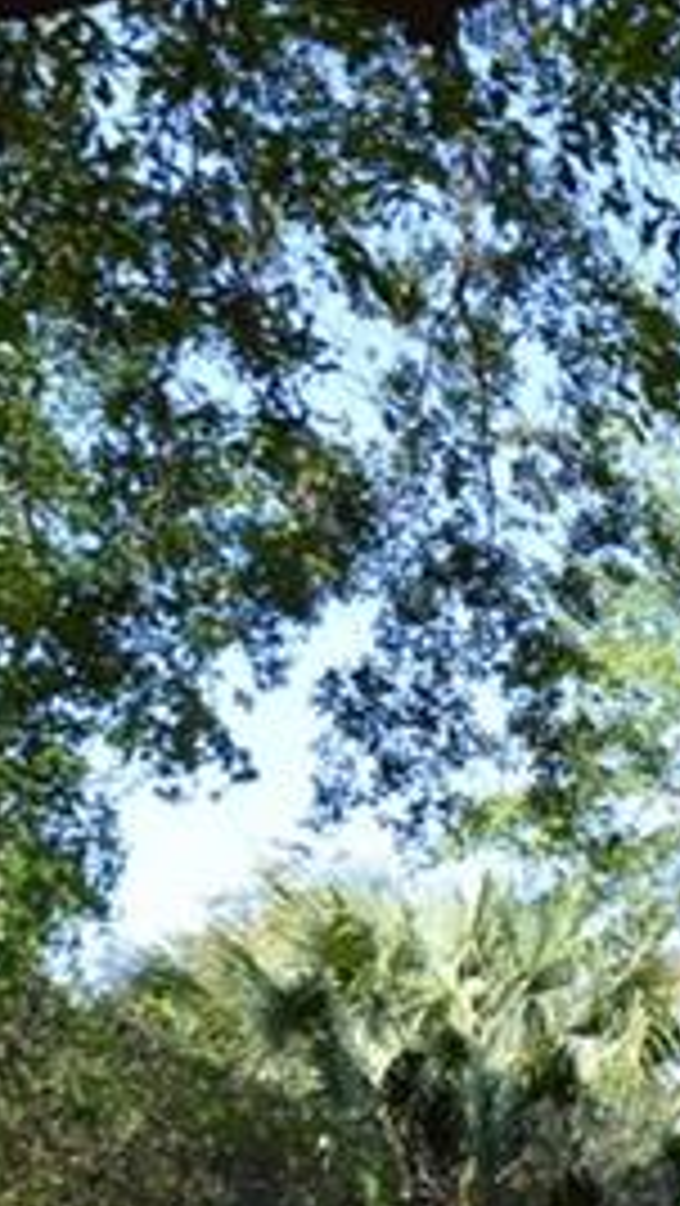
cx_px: 1612
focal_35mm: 60
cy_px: 1282
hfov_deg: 14.1
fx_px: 1921
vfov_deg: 31.5
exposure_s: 1/160
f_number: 6.3
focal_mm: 10
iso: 200
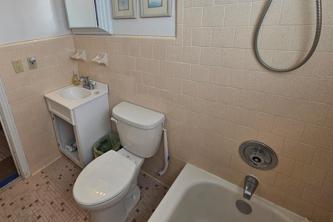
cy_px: 77
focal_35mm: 18
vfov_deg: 65.9
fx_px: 166
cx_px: 123
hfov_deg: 88.1
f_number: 2.2
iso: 64
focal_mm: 2.2
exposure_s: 1/120
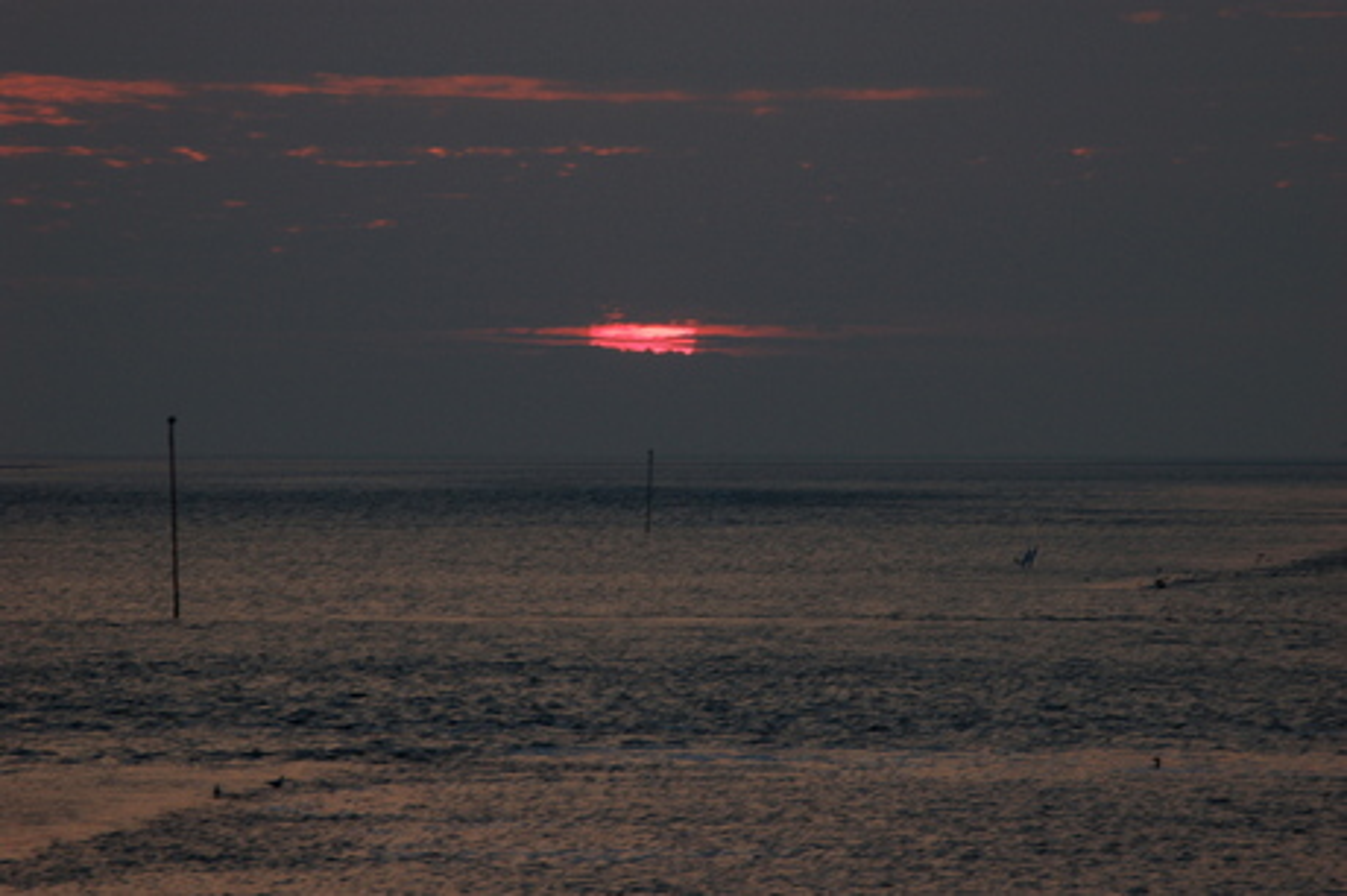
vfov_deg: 4.6
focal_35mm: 300
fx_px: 11217
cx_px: 674
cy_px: 448
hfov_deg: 6.9
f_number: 14
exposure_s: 1/40
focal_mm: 200
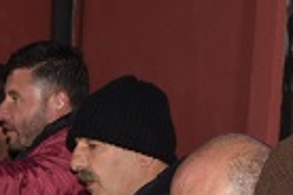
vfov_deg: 7.3
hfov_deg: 10.9
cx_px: -106
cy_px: 320
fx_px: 1489
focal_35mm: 183
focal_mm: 28
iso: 400
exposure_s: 1/60
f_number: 4
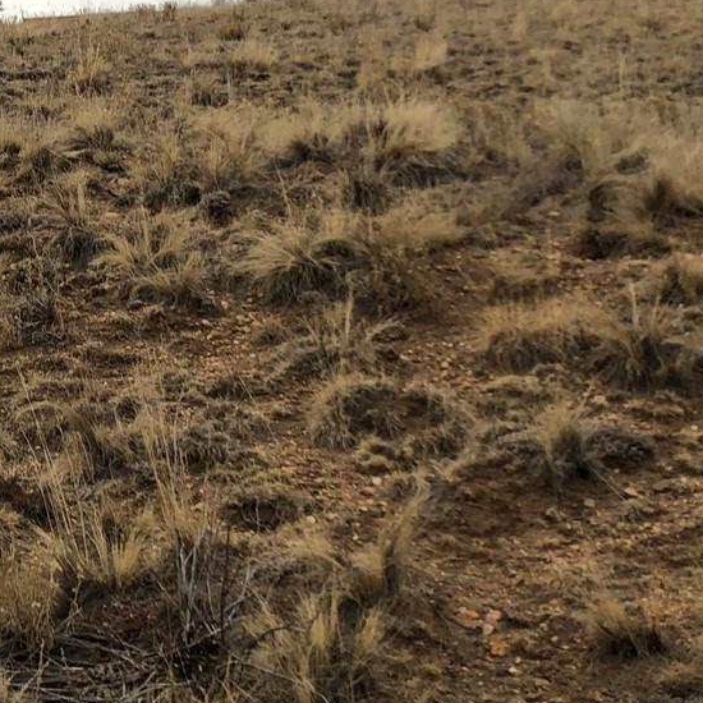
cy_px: 157
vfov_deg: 23.7
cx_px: -77
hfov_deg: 22.6
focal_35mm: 72
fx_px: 1654
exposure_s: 1/120
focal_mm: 3.99
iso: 20
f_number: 1.8
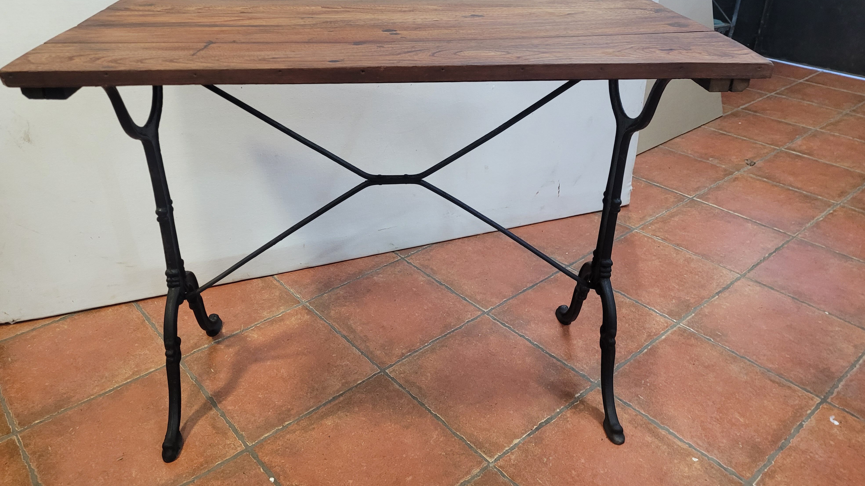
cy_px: 199
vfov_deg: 40.0
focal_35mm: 29
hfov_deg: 66.1
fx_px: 665
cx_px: 429
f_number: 1.8
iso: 400
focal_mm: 5.4
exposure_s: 1/50
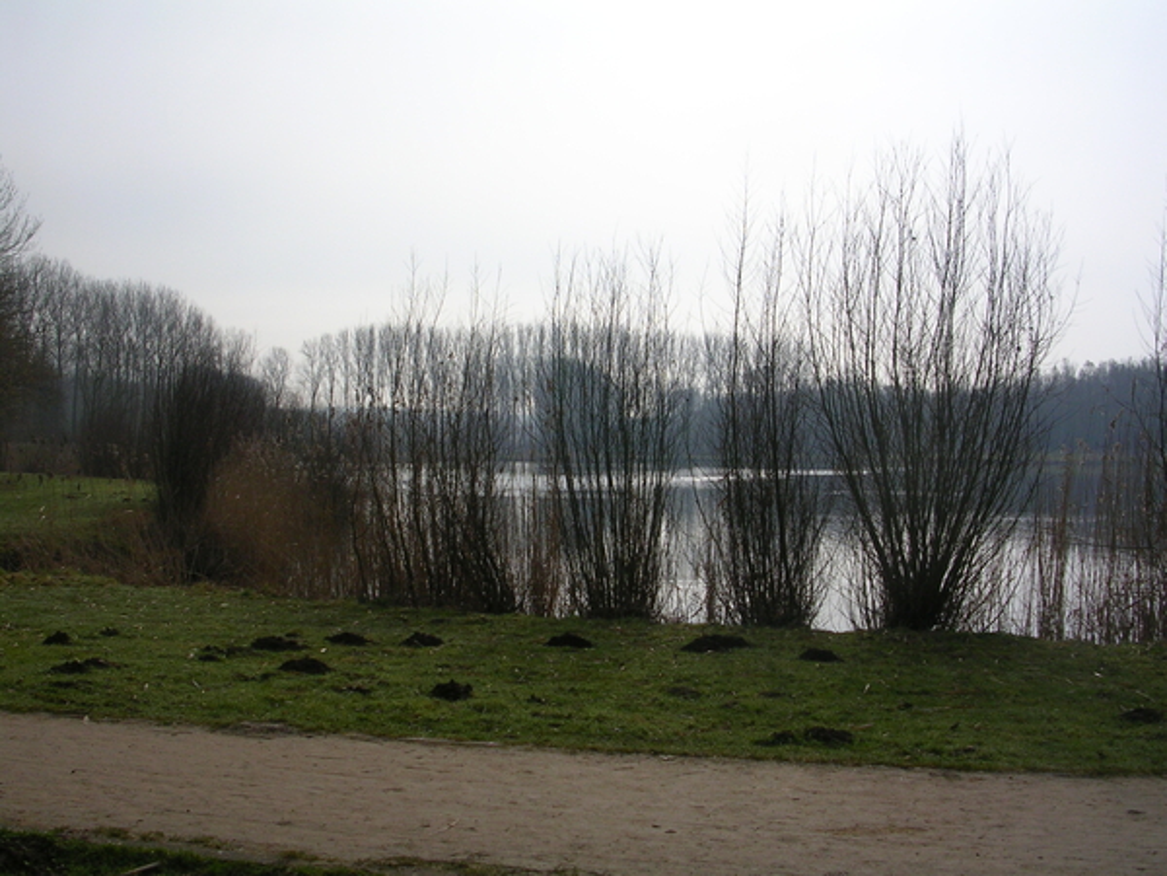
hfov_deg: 49.0
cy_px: 438
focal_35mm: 38
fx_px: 1281
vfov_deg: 37.7
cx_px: 584
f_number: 5.6
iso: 50
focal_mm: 5.8
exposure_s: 1/641
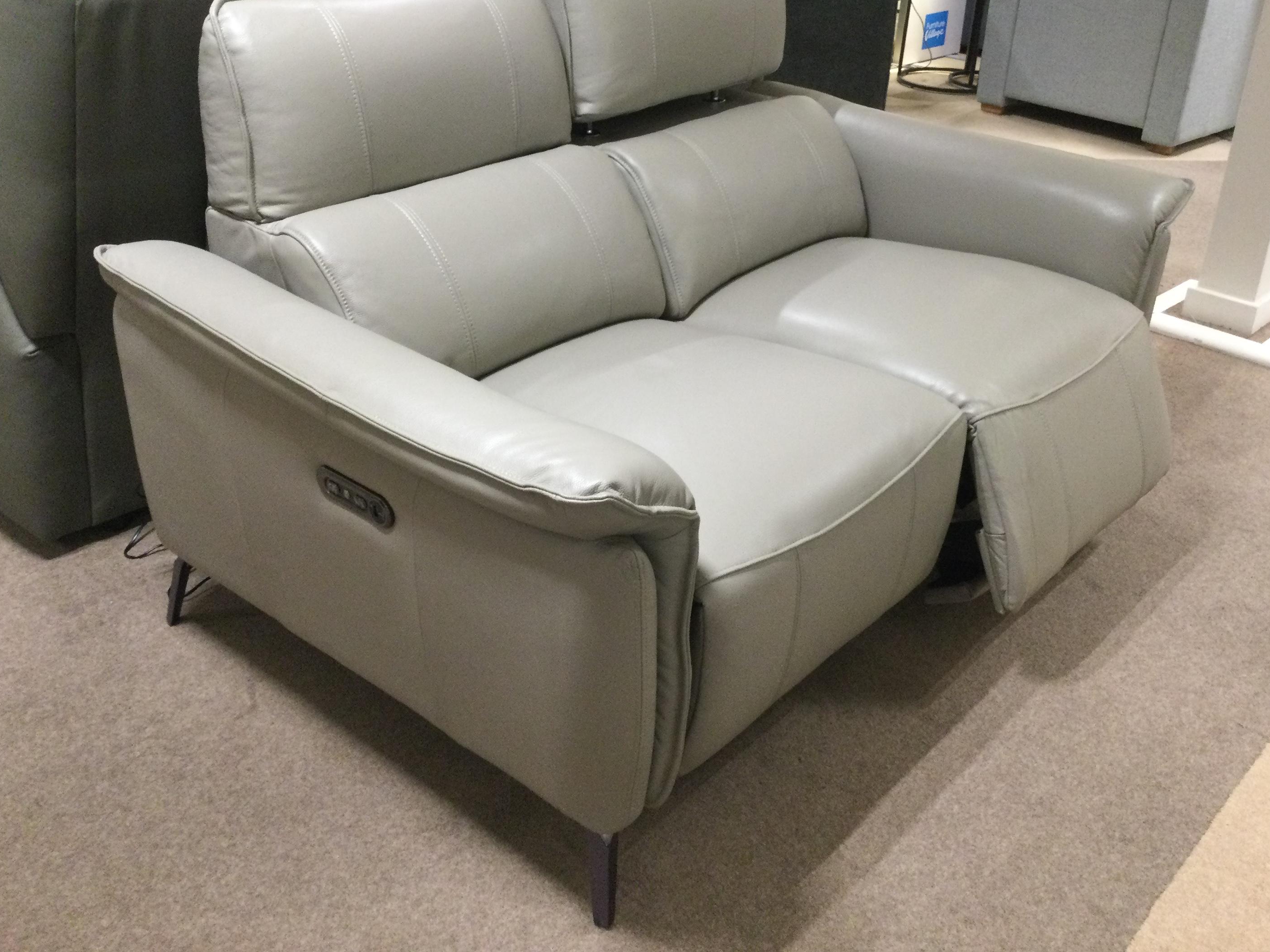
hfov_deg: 51.3
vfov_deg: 39.5
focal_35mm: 36
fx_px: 1321
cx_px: 676
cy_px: 400
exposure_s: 1/33
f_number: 2.4
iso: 200
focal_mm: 3.3
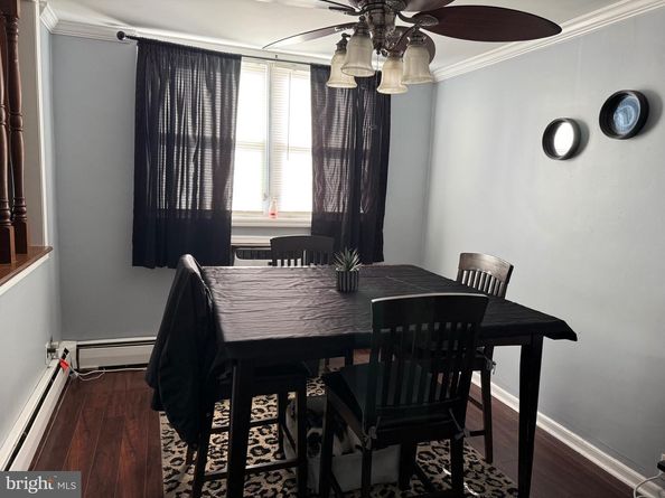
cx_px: 332
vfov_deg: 56.8
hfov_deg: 71.6
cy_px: 249
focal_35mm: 24
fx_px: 461
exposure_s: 1/121
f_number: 1.78
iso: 160
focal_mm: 6.76
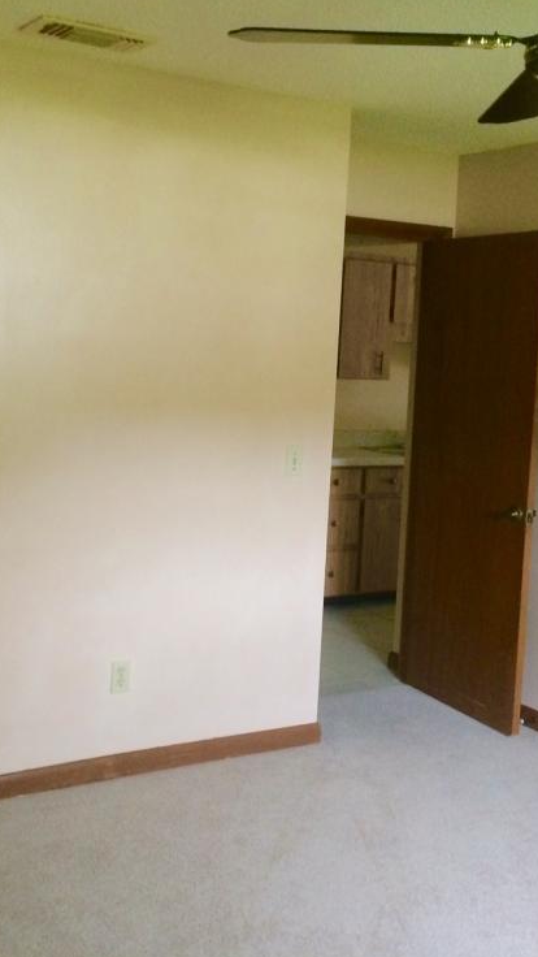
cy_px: 466
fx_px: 1116
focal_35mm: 44
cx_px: 282
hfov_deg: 27.1
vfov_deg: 46.4
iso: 320
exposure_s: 1/24
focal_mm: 4.15
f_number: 2.2
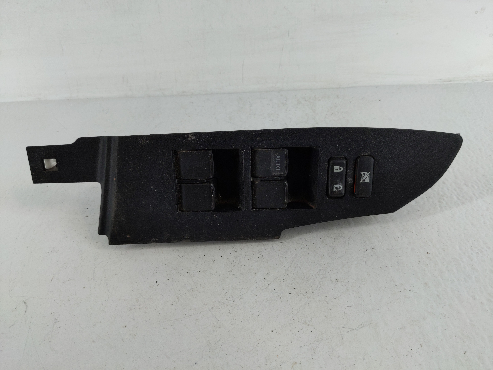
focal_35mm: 25
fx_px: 356
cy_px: 185
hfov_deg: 69.4
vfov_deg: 54.9
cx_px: 246
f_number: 1.73
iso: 62
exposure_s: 1/124
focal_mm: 4.38
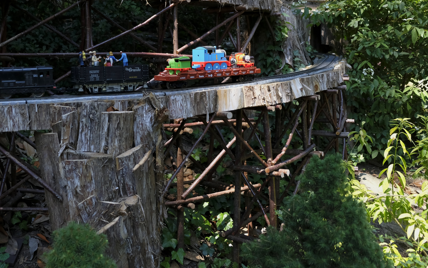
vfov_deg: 30.6
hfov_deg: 47.6
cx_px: 151
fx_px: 478
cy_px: 60
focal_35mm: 41
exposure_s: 1/2000
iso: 800
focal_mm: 18
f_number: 2.8
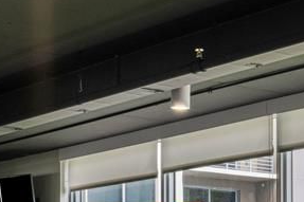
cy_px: 313
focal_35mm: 125
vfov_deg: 10.5
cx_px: 223
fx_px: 1055
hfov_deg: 16.3
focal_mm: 35
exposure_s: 1/350
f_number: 8
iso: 800
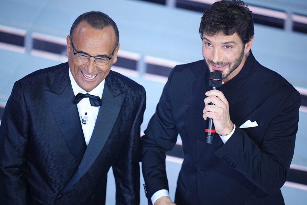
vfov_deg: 3.4
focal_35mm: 400
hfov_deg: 5.1
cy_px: 102
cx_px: 154
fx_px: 3413
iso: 3200
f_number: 2.8
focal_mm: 400
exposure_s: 1/400
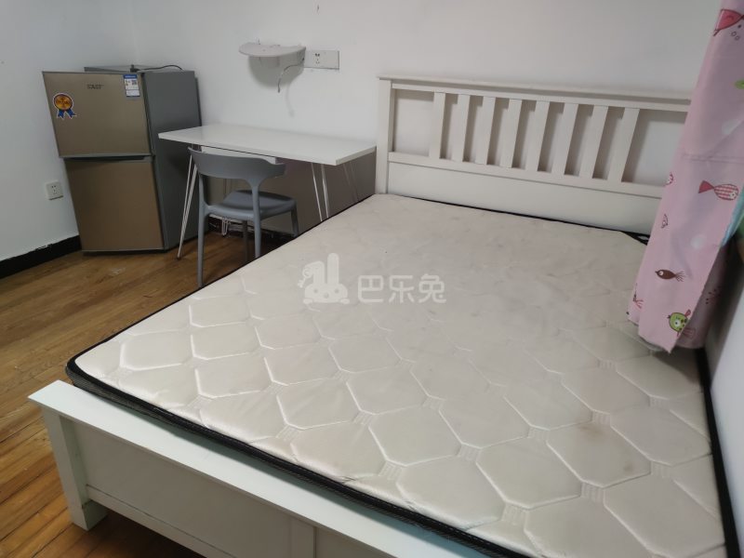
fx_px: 516
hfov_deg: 71.6
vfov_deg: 56.8
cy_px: 279
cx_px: 372
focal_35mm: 24
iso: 533
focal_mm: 6.72
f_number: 1.69
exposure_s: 1/100
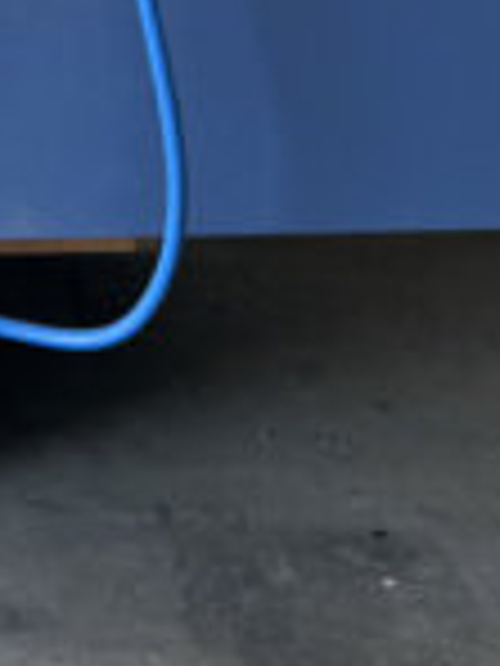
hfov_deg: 10.4
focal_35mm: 130
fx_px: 2504
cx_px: -532
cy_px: -801
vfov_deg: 12.6
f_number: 1.78
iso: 64
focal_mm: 6.76
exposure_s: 1/100
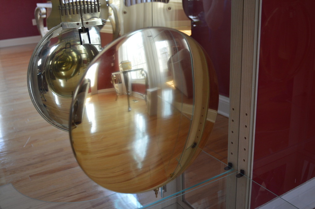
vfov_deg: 36.8
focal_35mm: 36
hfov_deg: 53.2
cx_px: 158
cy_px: 104
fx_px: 315
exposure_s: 1/60
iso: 400
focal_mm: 24
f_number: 4
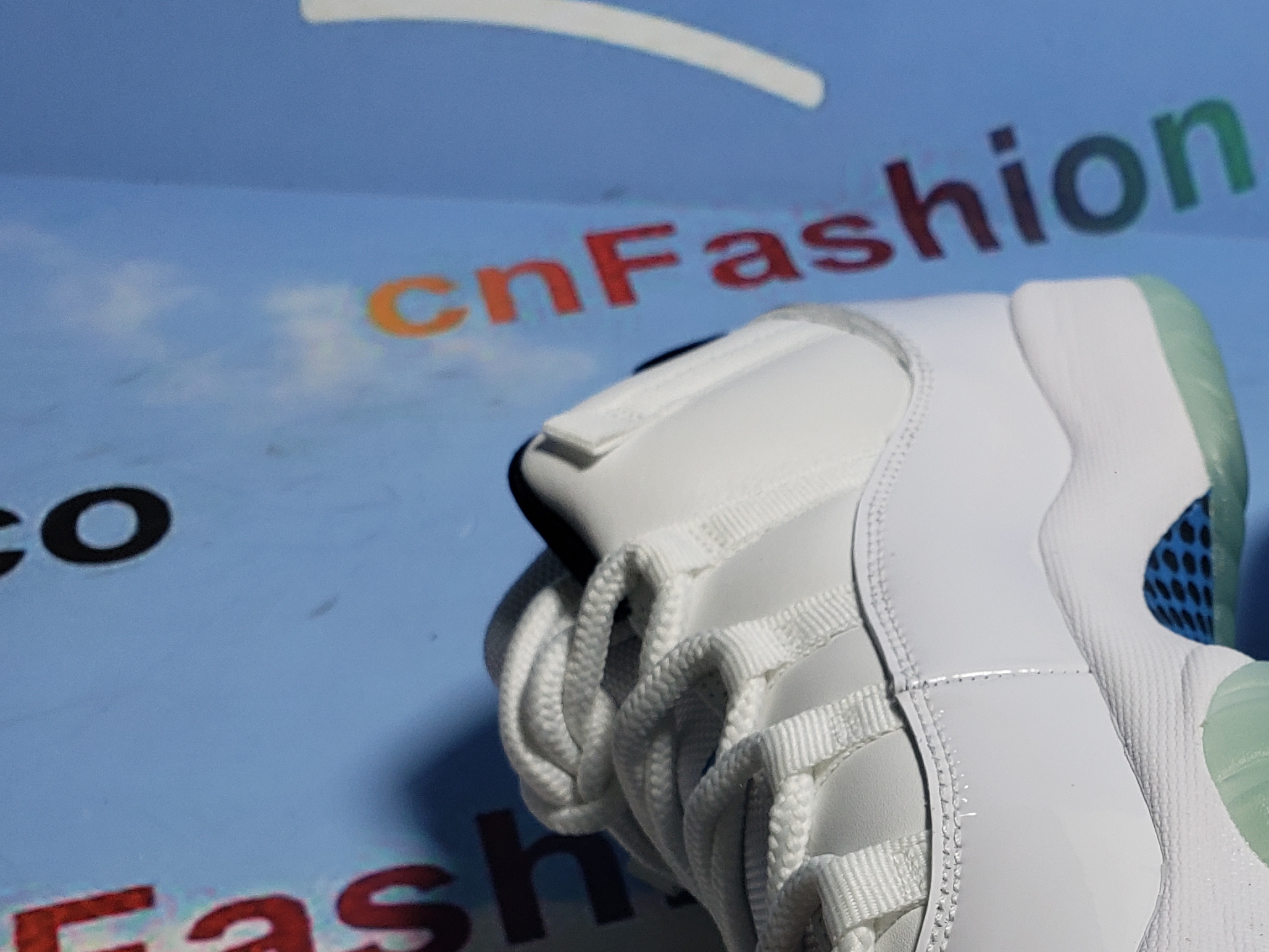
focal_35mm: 51
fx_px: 1870
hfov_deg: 35.4
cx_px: 1128
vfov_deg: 27.4
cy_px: 874
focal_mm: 4.3
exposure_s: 1/325
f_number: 2.4
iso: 50
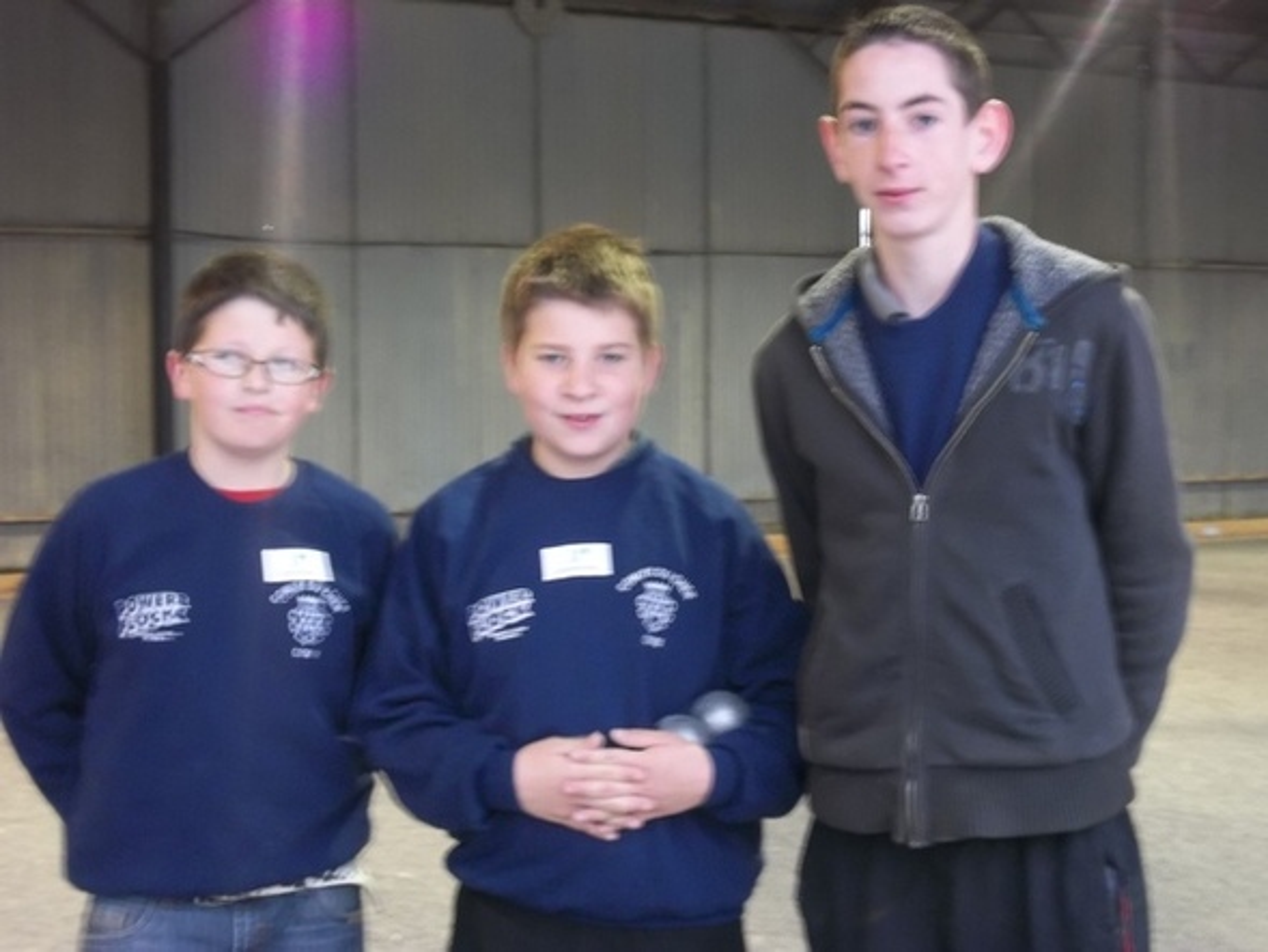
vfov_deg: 28.0
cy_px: 476
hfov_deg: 36.8
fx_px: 1905
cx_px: 634
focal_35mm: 52
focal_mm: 9.3
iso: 224
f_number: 5
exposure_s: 1/8
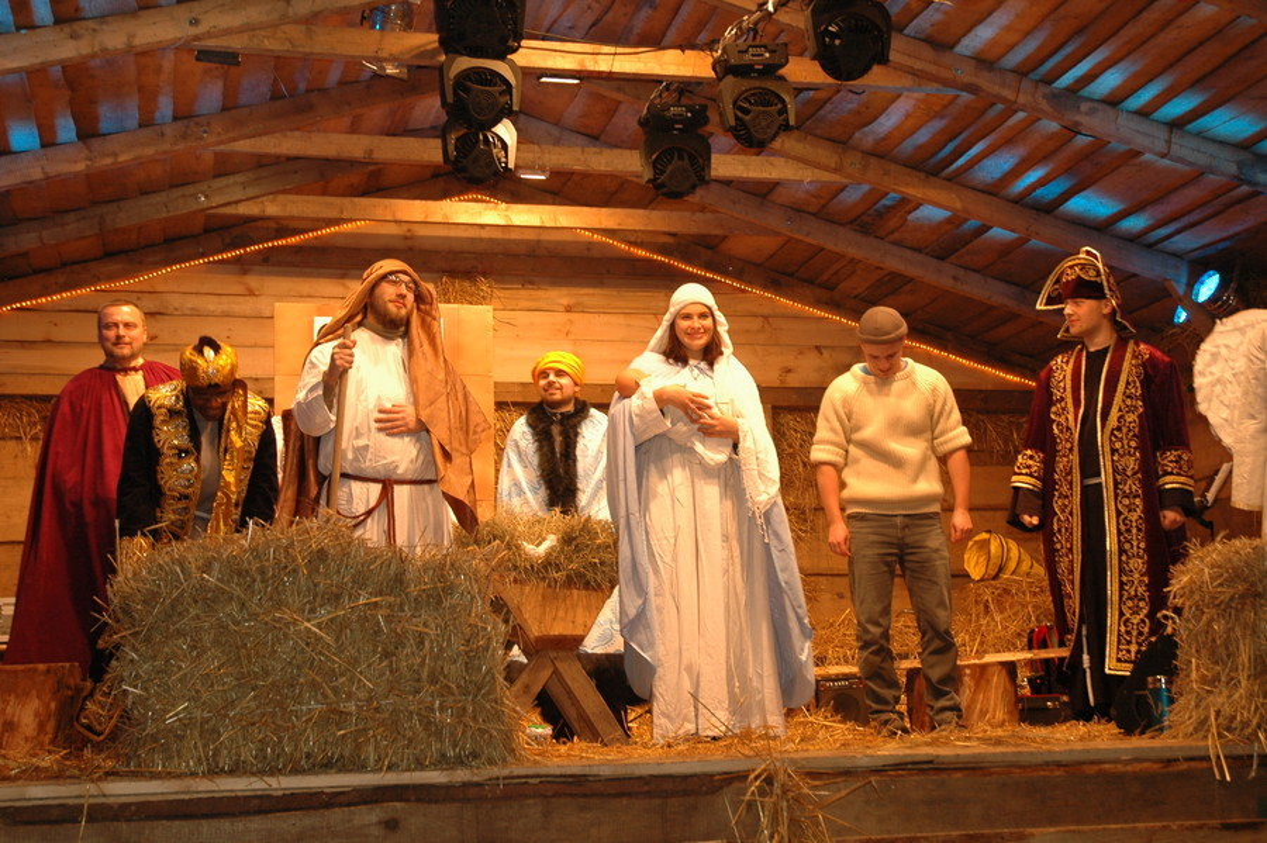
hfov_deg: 42.3
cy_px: 422
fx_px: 1636
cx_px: 634
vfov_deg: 28.9
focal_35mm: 46
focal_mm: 31
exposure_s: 1/60
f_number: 4
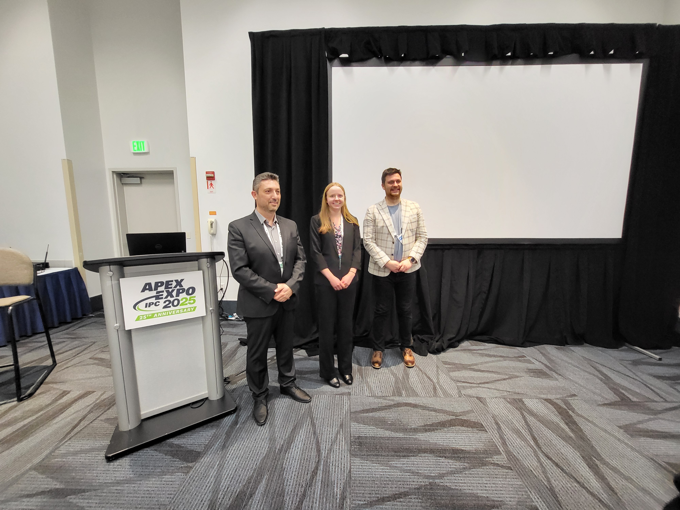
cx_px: 340
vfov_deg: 89.9
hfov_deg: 106.2
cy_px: 255
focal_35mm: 13
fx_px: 255
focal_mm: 1.74
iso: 640
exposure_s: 1/24
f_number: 2.2
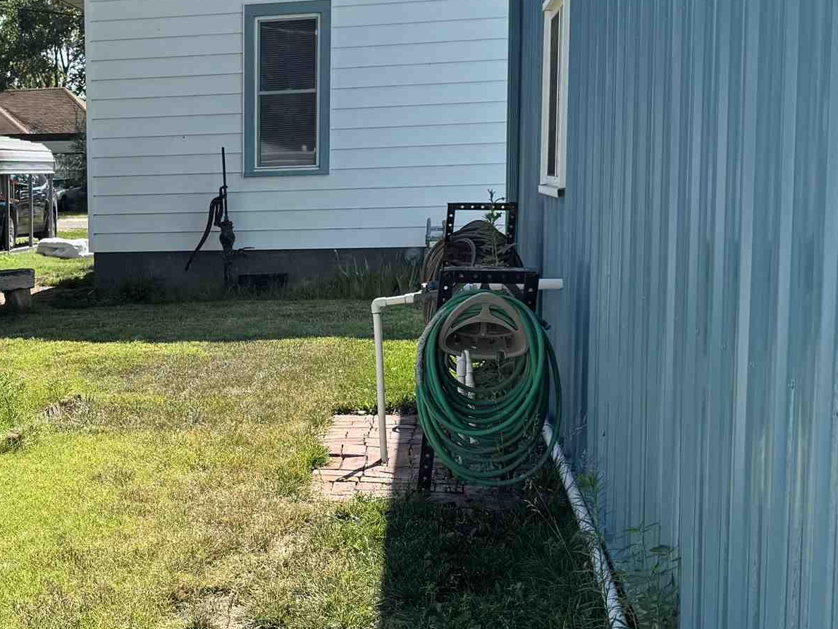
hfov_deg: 29.1
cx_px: -4
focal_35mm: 62
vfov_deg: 23.6
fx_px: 1501
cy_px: 367
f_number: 1.78
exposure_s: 1/2174
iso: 80
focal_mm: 6.76
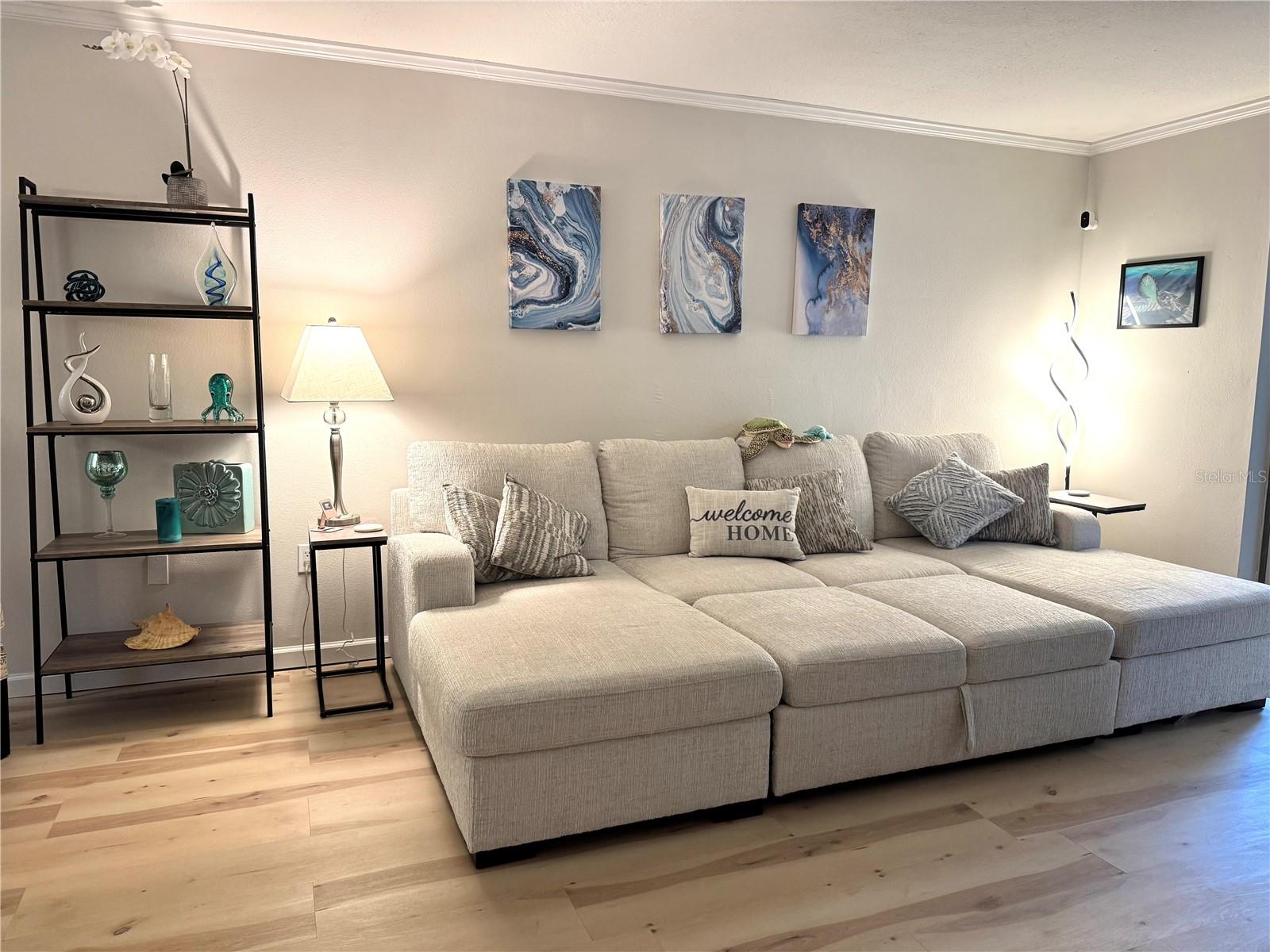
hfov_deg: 71.6
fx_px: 881
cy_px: 476
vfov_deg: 56.8
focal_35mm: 24
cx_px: 635
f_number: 1.78
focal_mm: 6.76
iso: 125
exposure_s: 1/60
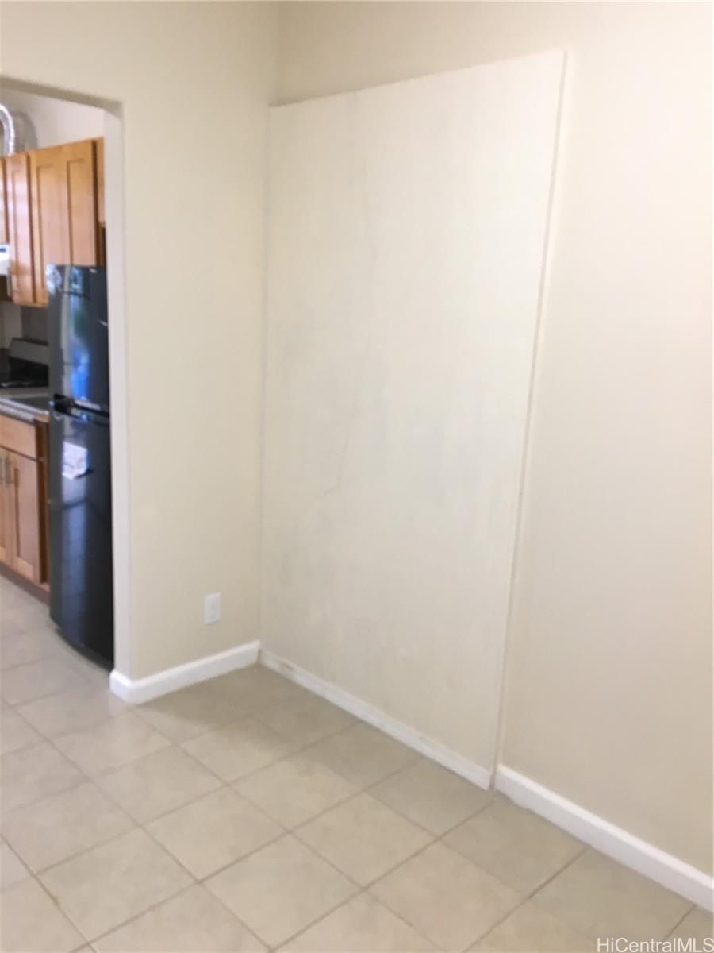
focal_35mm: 29
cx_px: 357
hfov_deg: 48.2
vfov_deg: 61.7
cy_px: 476
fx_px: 798
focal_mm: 4.15
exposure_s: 1/30
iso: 64
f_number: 2.2
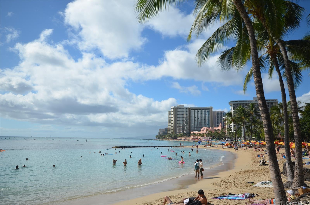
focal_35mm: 30
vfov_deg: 43.4
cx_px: 155
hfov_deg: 62.0
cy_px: 102
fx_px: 258
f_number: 8
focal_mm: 20
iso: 140
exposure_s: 1/250
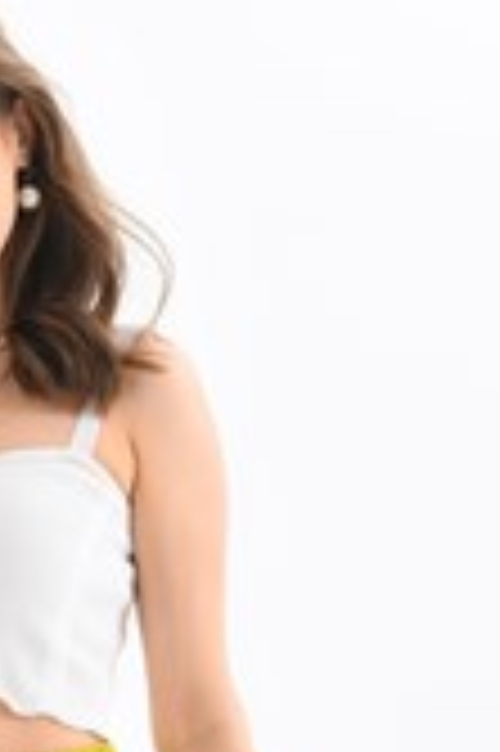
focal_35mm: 157
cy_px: 1094
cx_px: -45
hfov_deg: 8.7
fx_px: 3277
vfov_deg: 12.5
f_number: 6.3
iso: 160
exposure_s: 1/125
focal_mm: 46
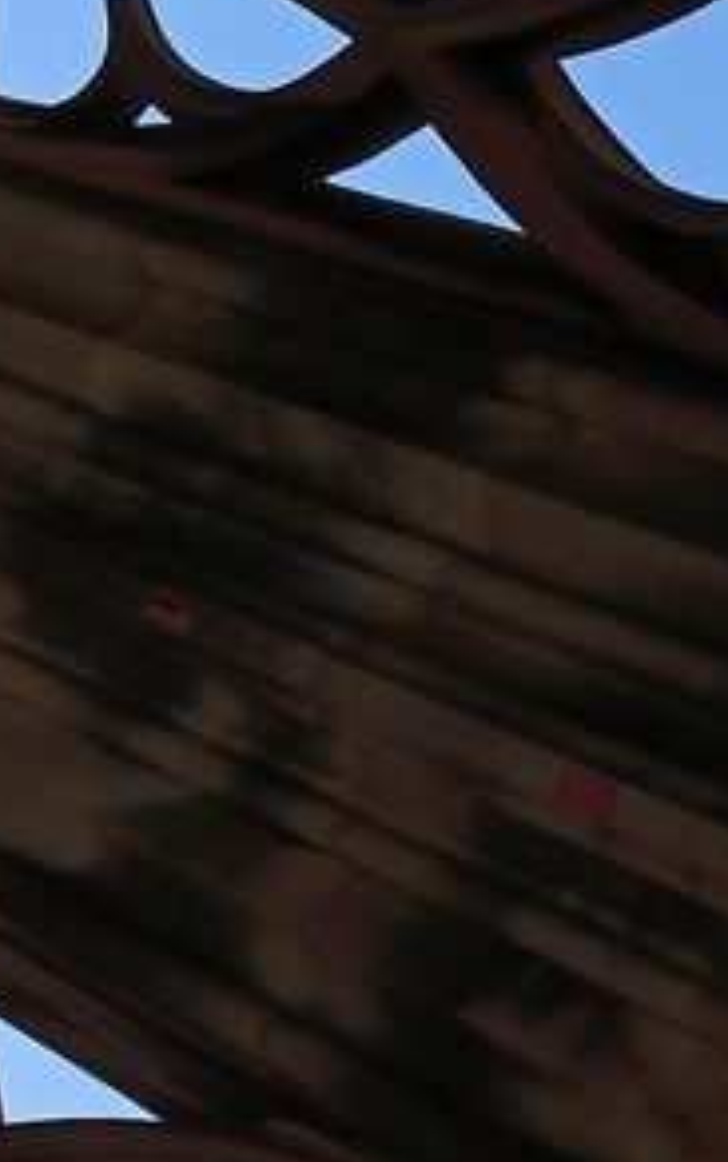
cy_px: -366
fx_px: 2471
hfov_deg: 8.3
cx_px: -2152
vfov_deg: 23.3
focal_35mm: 78
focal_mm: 14
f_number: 9
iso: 200
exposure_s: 1/200
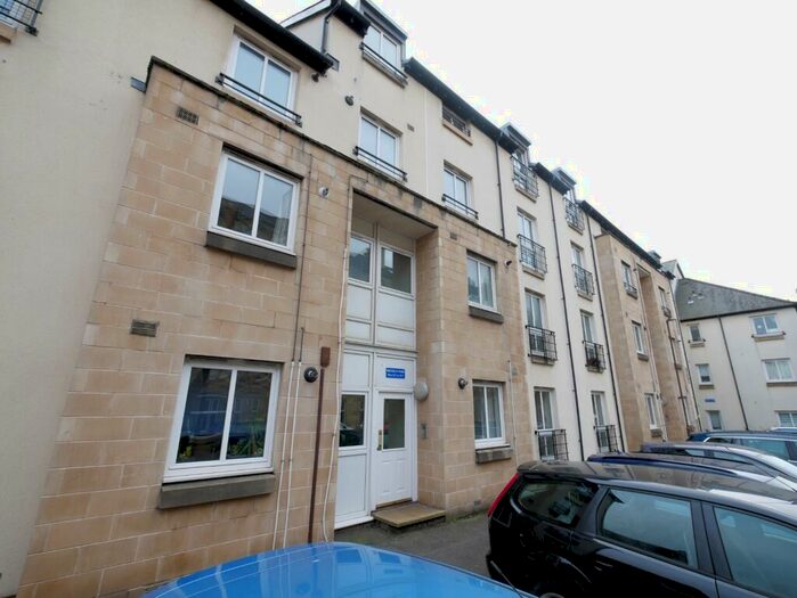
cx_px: 398
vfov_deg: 78.2
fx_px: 369
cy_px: 299
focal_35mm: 16
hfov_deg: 94.5
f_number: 4.5
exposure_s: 1/125
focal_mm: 8
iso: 200
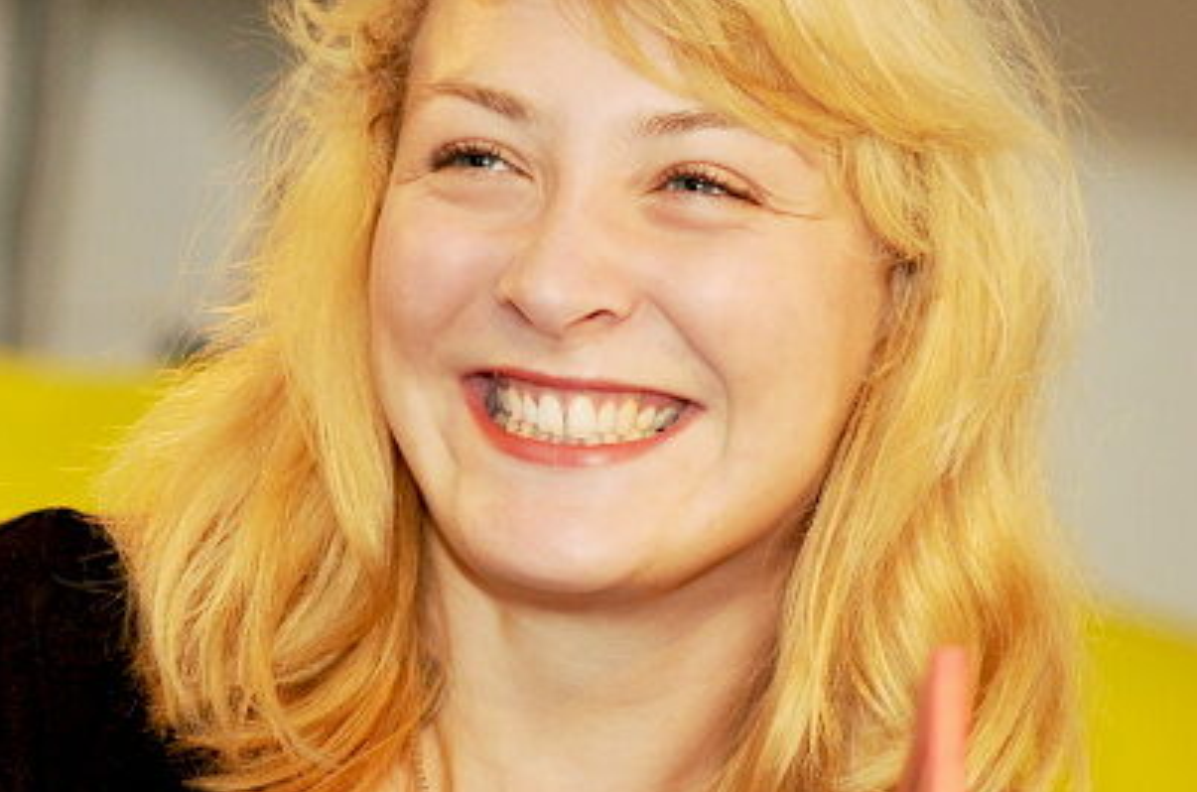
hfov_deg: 6.5
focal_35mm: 317
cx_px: 262
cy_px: 692
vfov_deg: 4.3
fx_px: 10523
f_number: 2.5
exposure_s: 1/200
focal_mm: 85
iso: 400
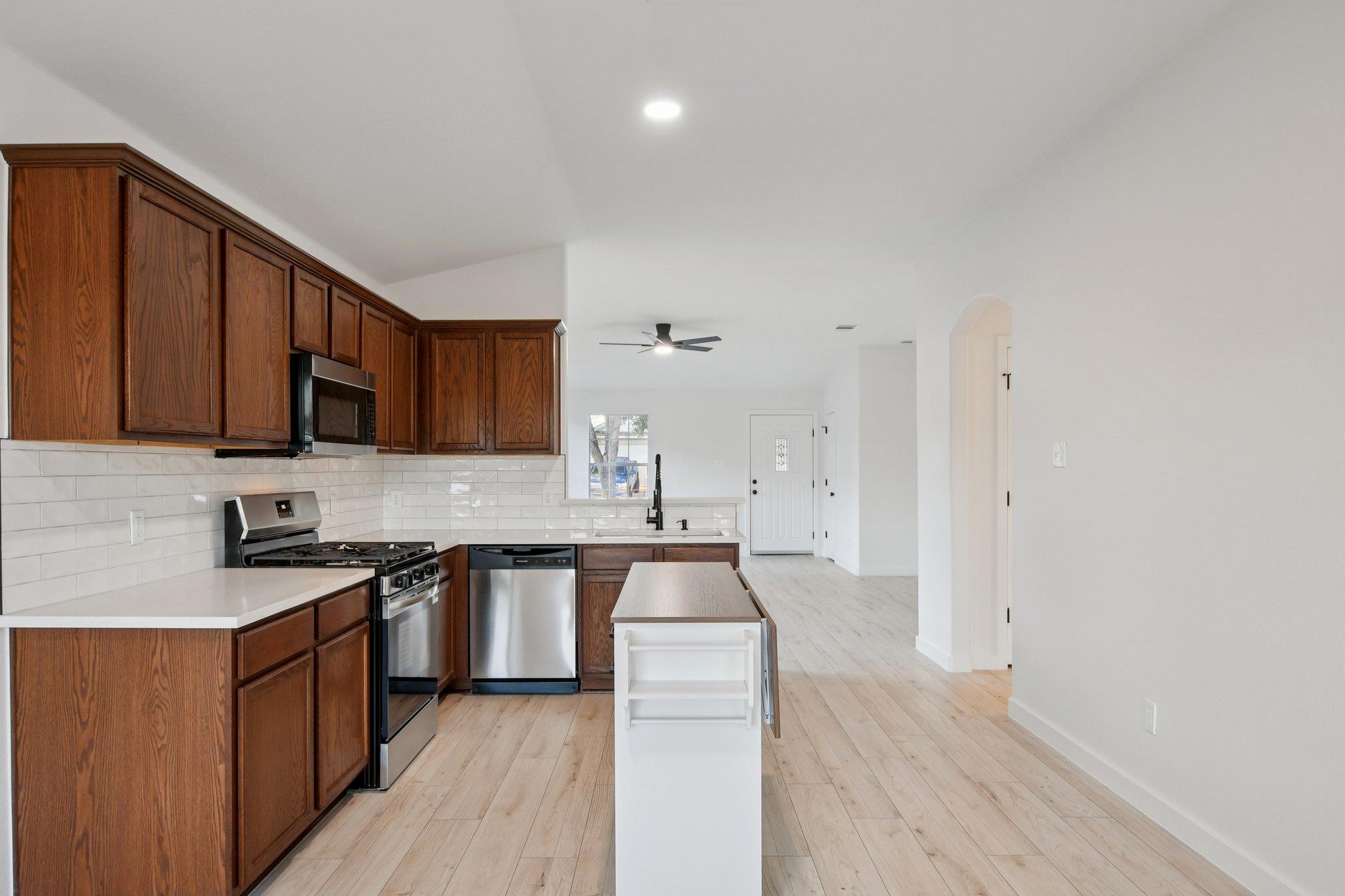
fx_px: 840
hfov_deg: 77.3
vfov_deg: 56.1
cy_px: 448
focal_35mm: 22
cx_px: 672
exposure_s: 1/10
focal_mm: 15
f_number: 8
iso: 400
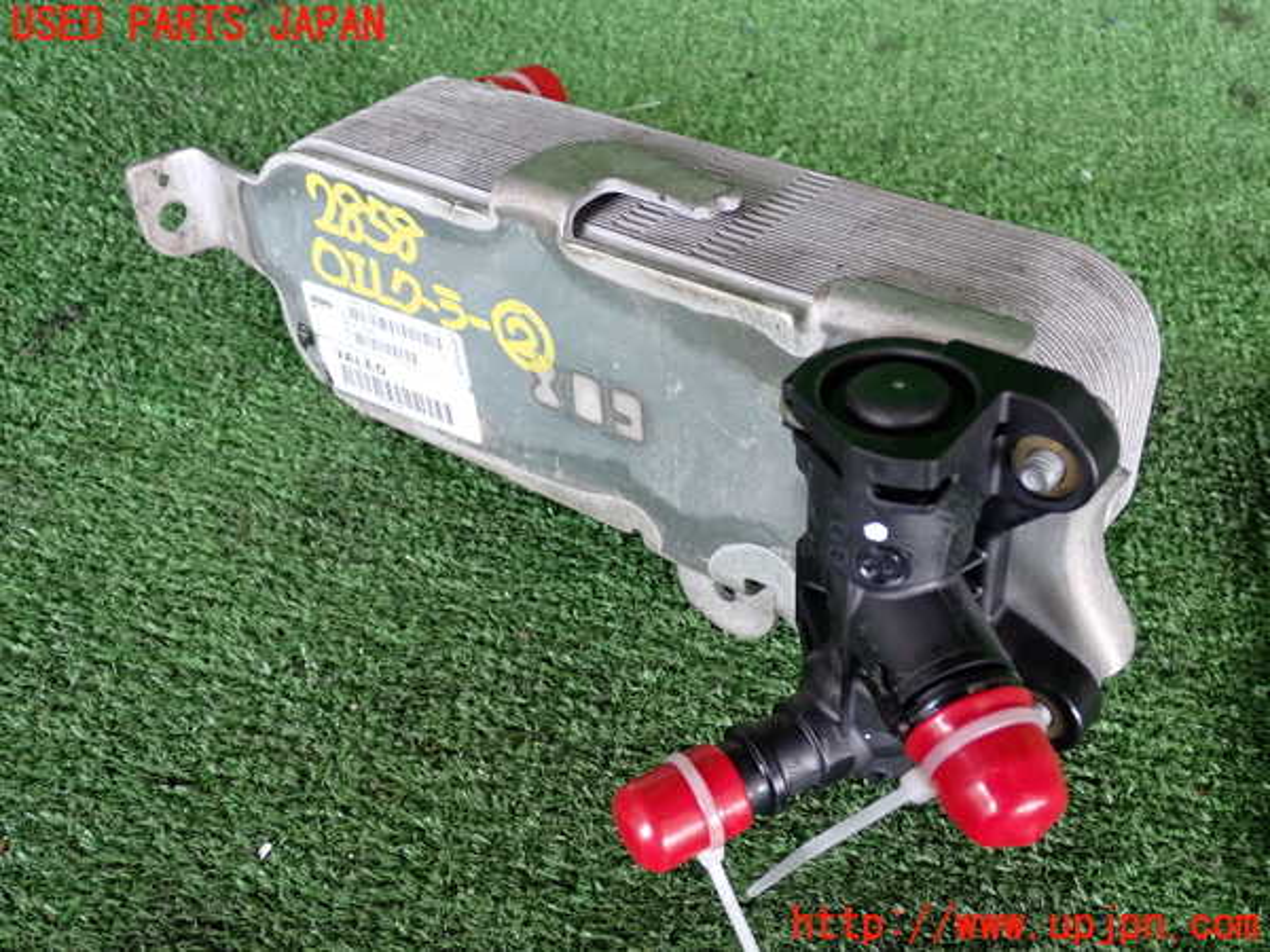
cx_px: 635
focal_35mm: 38
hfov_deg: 49.0
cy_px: 476
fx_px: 1394
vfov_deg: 37.7
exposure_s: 1/125
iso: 400
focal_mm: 6.83
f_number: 2.7
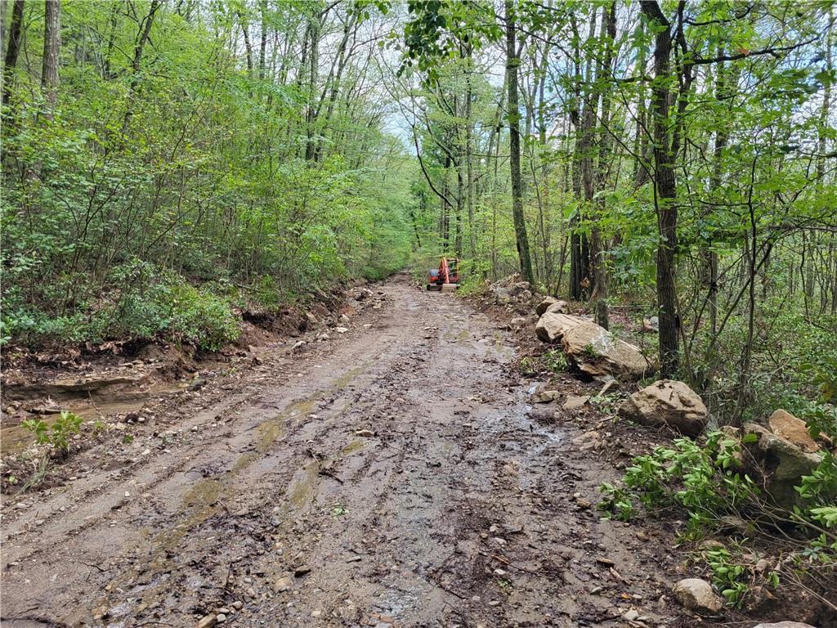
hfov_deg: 67.3
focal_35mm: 26
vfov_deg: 53.1
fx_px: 629
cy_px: 314
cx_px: 418
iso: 40
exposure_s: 1/205
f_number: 1.8
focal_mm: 5.4
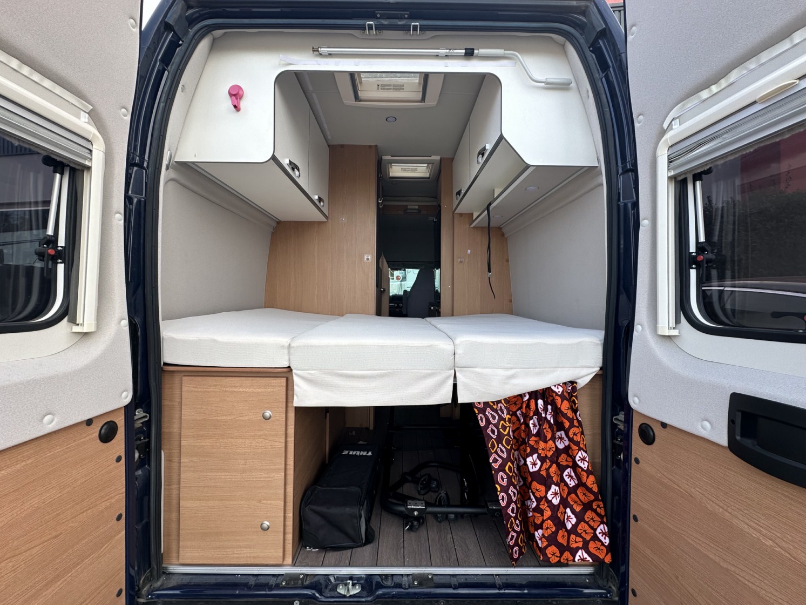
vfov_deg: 81.7
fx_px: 349
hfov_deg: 98.2
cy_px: 298
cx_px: 402
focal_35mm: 15
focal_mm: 2.22
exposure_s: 1/183
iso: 40
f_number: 2.2
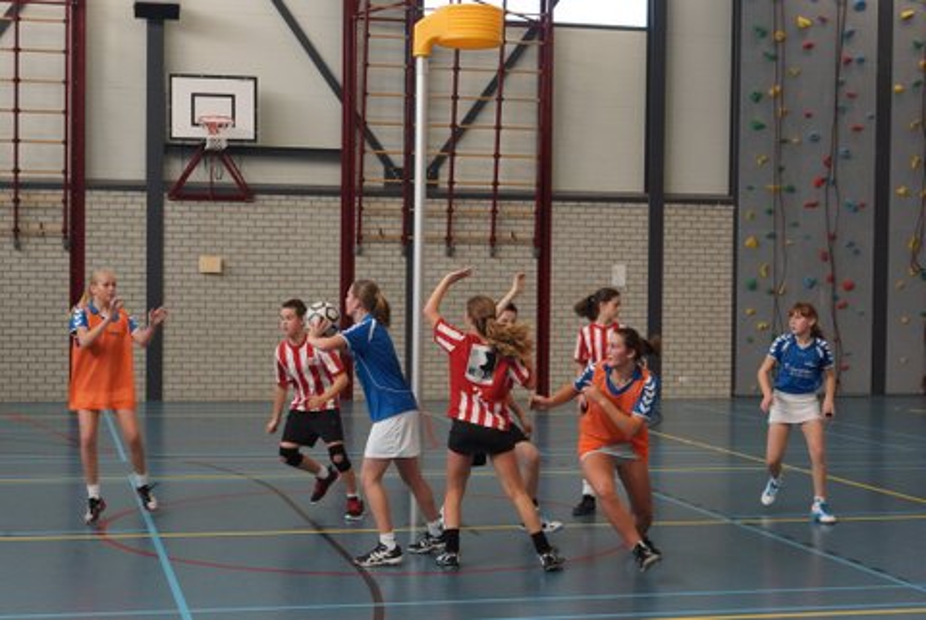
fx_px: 1081
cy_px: 310
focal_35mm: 42
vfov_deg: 32.0
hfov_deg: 46.4
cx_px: 463
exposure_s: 1/200
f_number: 4.5
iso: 800
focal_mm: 28
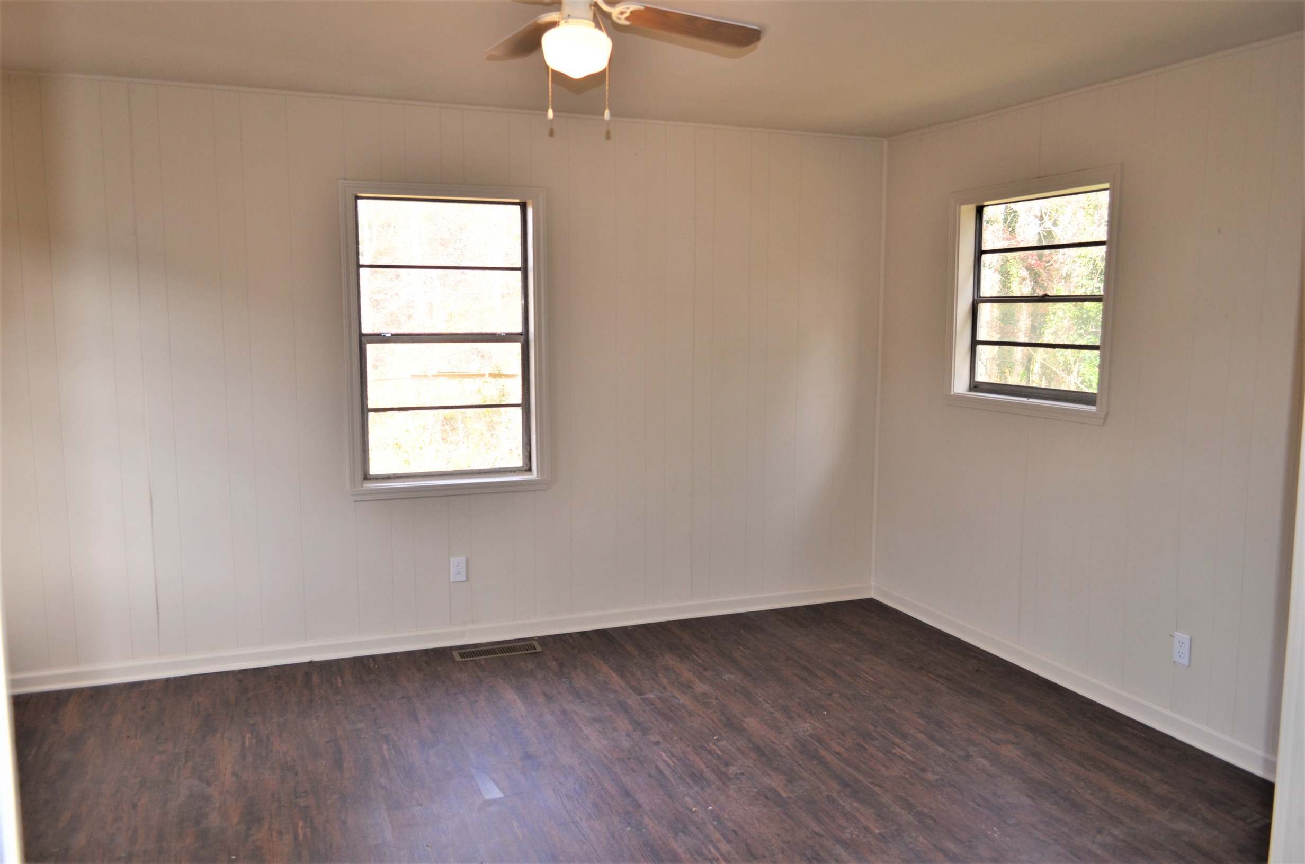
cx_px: 652
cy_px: 432
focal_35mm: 27
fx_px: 977
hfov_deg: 67.5
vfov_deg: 47.7
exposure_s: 1/125
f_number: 3.5
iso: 280
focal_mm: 18
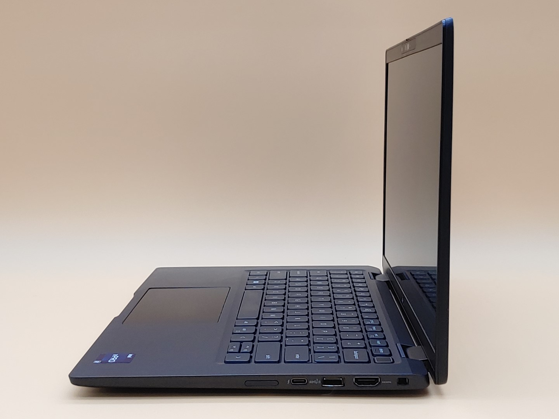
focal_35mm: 52
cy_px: 210
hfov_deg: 36.8
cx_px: 280
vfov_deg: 28.0
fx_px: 840
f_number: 1.8
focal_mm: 4.36
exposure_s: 1/202
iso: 50
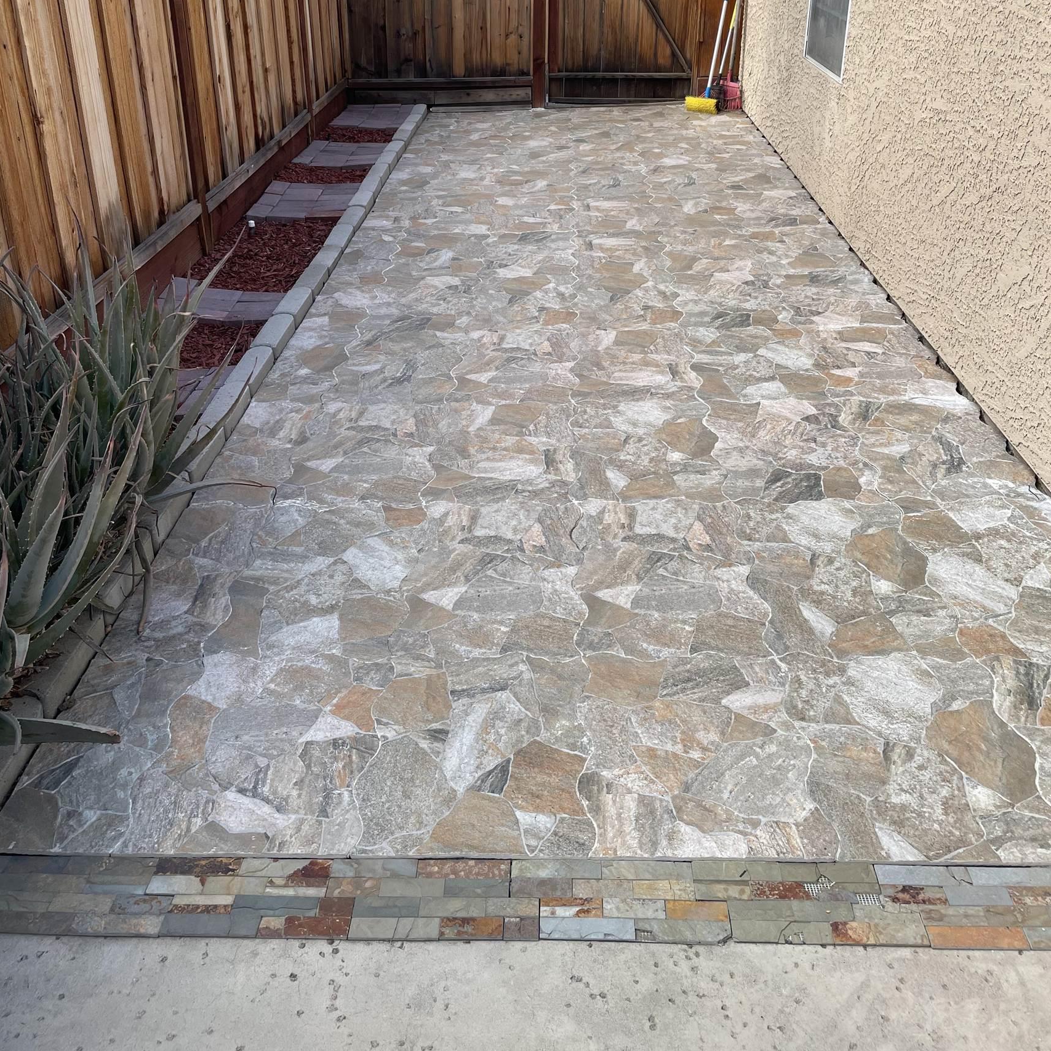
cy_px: 393
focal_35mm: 31
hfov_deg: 52.5
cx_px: 521
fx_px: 1065
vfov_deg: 52.0
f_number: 1.6
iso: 32
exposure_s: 1/882
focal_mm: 4.2
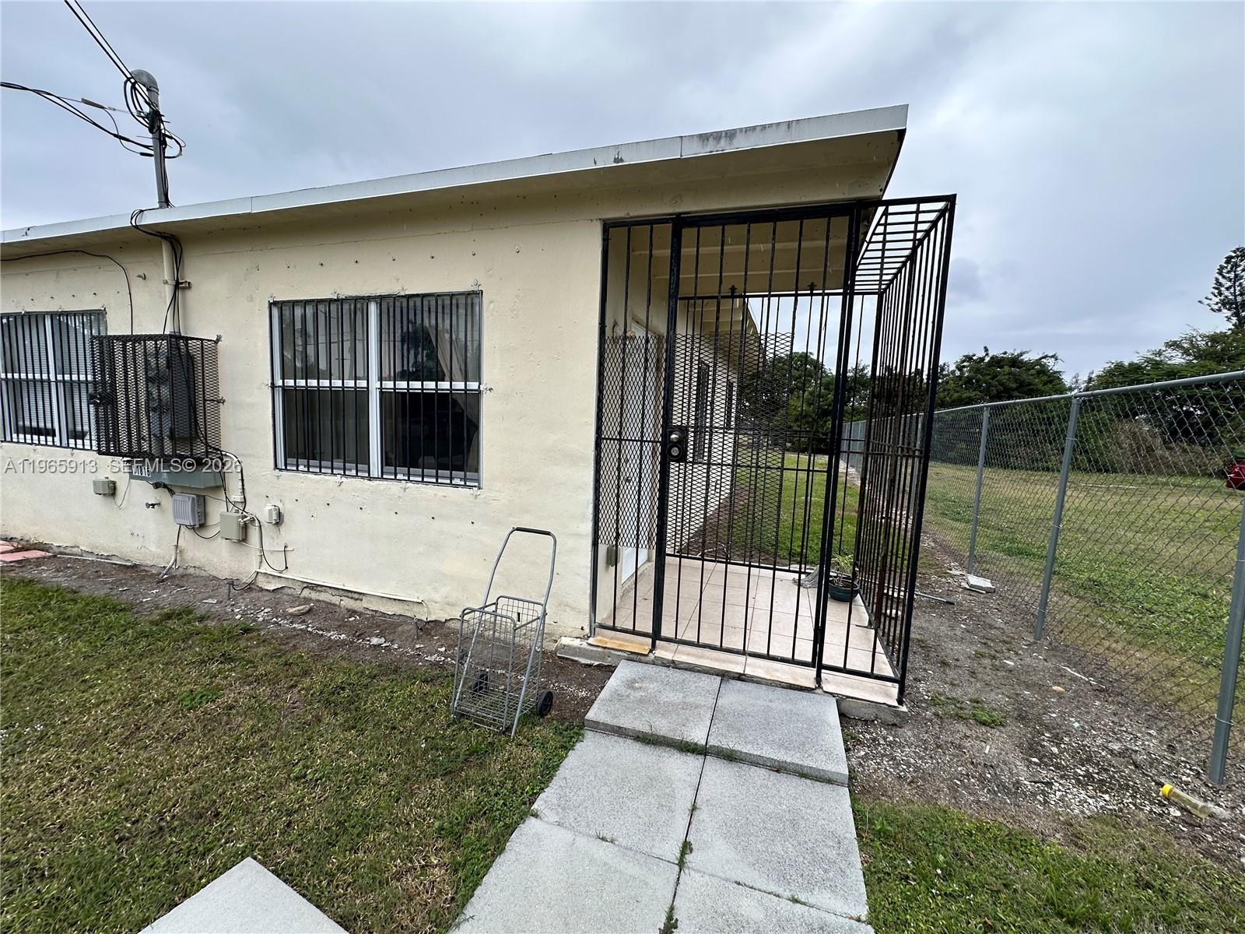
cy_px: 467
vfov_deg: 85.7
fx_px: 504
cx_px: 622
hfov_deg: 102.1
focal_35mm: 14
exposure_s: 1/415
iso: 40
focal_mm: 2.22
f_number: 2.2
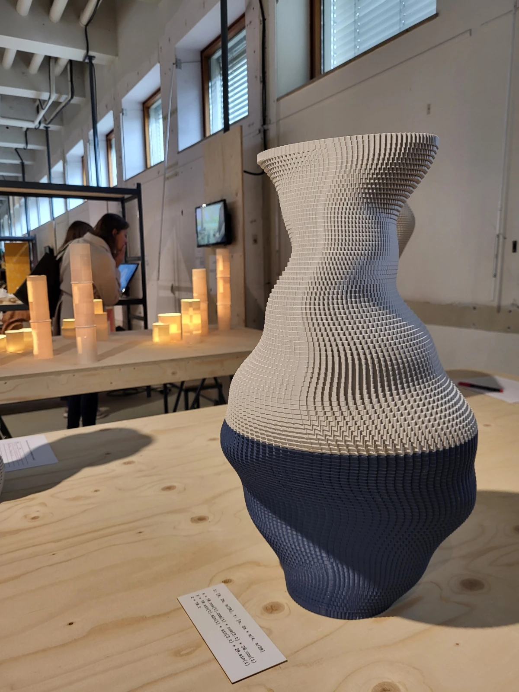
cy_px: 346
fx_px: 520
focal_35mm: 26
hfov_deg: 53.1
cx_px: 260
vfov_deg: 67.3
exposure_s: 1/100
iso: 200
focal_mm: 5.4
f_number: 1.8
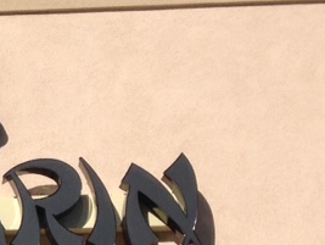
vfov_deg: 9.3
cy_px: 312
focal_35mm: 158
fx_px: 1485
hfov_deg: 11.7
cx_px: -217
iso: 50
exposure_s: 1/3195
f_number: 2.4
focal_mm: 4.12
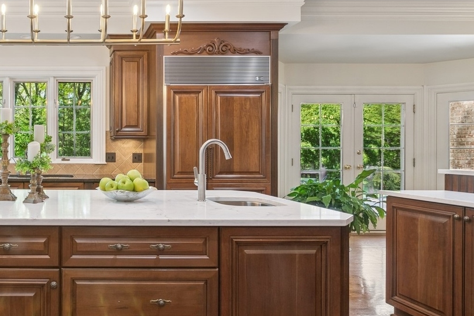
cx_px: 68
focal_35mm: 28
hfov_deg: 58.2
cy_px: 157
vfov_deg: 46.4
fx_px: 369
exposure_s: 1/15
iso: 200
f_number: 9.5
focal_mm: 14
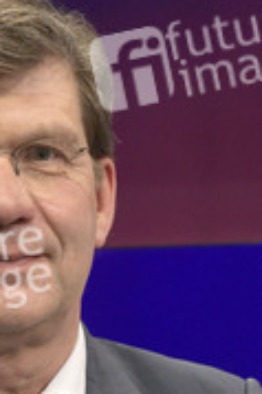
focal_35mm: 107
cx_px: 2
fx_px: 1170
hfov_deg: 12.6
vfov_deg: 18.6
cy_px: 390
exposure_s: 1/200
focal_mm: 48
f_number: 7.1
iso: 2000
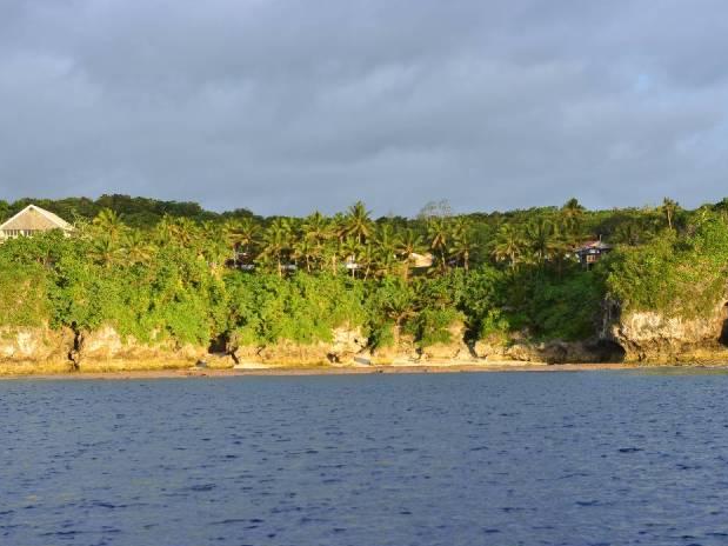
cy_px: 313
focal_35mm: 87
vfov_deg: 17.0
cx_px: 413
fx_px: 1829
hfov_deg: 22.5
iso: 200
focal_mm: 70
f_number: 5.6
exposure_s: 1/125
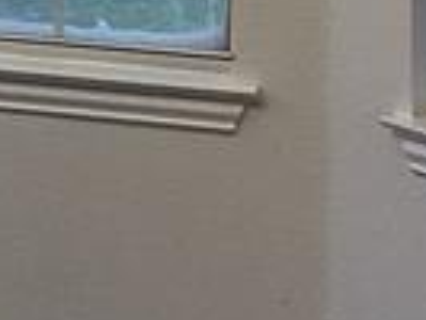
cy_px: -461
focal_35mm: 239
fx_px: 2944
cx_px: -551
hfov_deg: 7.8
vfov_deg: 6.0
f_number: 2.4
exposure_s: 1/60
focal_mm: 3.3
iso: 64
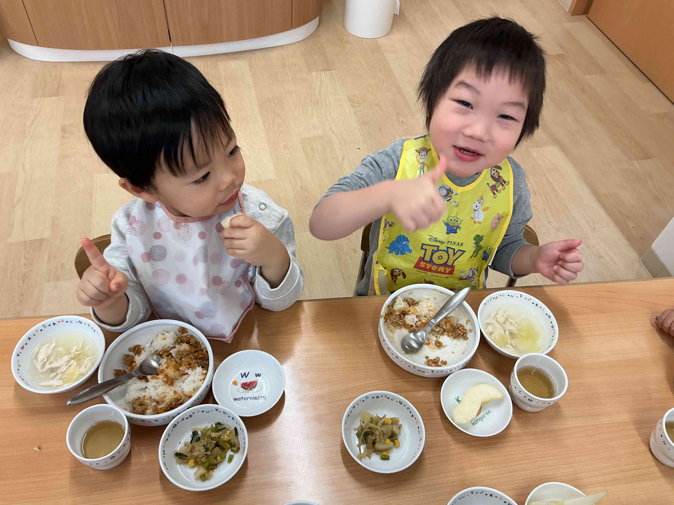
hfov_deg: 61.7
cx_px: 337
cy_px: 252
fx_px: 565
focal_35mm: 29
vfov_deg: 48.2
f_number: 1.8
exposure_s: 1/60
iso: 32
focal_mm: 3
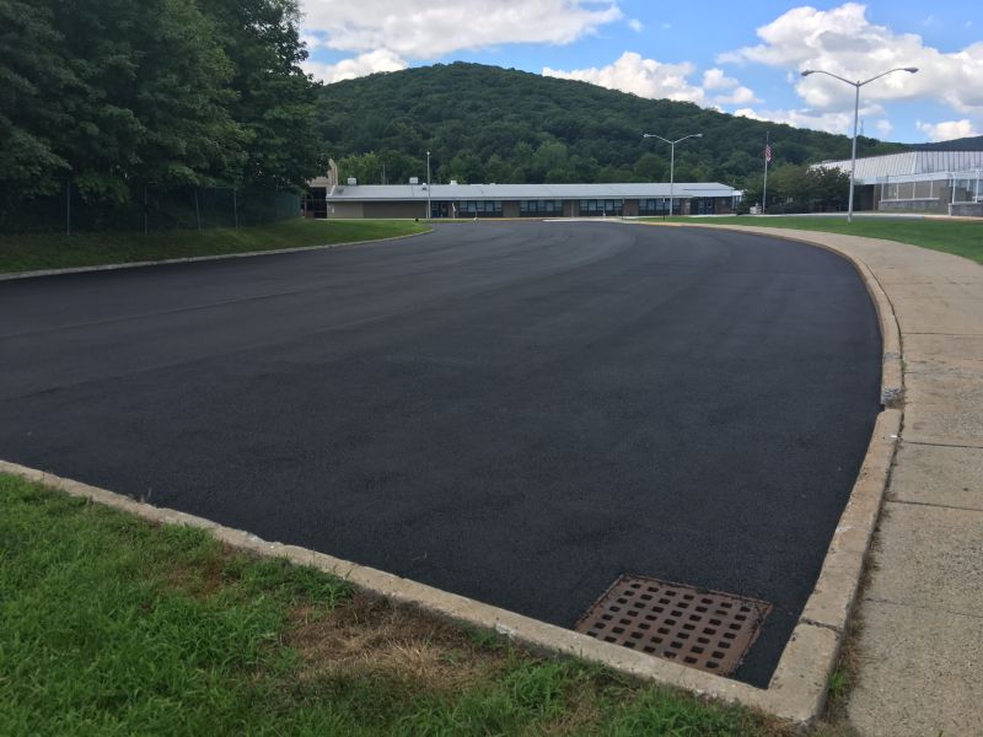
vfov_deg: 48.2
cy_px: 368
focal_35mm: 29
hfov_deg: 61.7
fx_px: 824
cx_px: 492
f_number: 2.2
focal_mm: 4.15
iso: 25
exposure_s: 1/845
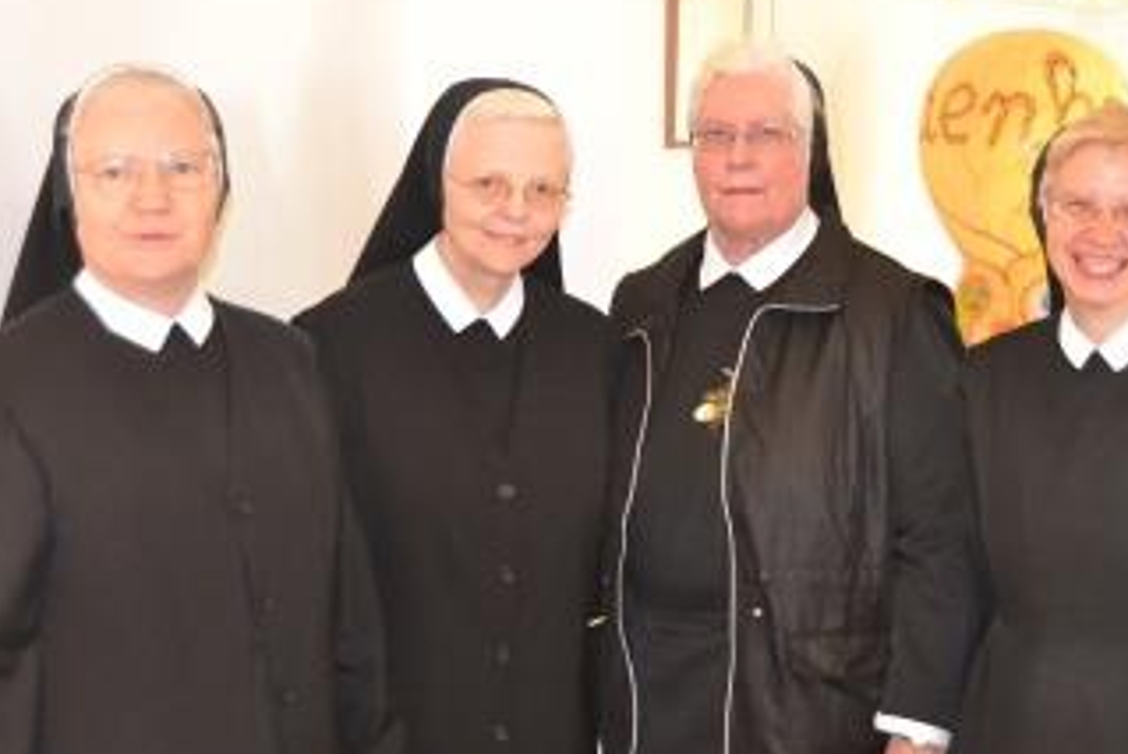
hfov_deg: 27.3
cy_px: 306
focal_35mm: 74
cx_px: 707
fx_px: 2310
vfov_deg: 18.5
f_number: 4.5
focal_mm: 35
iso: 3200
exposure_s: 1/60
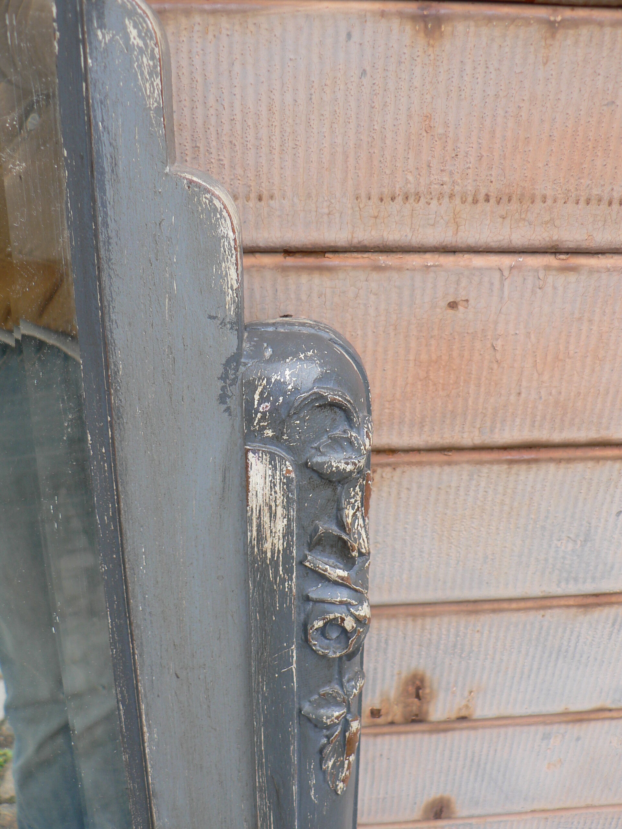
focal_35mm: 36
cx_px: 311
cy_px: 414
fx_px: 862
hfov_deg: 39.7
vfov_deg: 51.4
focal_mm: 6
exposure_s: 1/125
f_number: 2.8
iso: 80
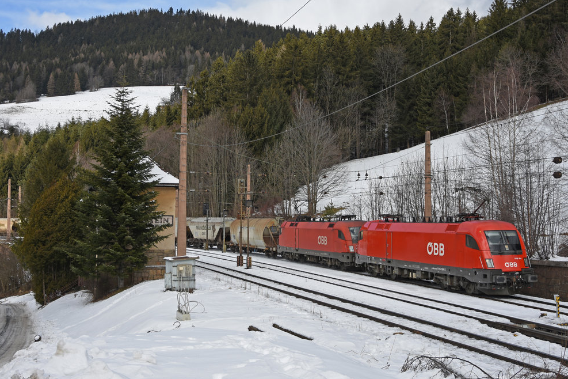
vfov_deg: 29.5
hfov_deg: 43.1
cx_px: 283
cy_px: 184
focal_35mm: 46
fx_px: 720
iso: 100
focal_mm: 25
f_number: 4
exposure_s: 1/640
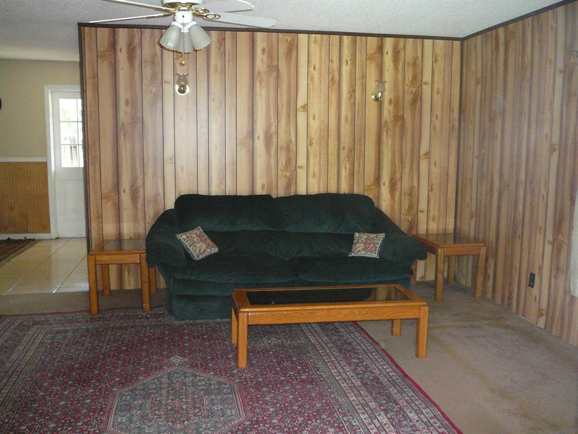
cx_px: 289
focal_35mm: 35
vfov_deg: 40.7
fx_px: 584
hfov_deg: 52.6
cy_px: 217
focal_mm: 5.2
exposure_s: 1/30
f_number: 2.8
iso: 400
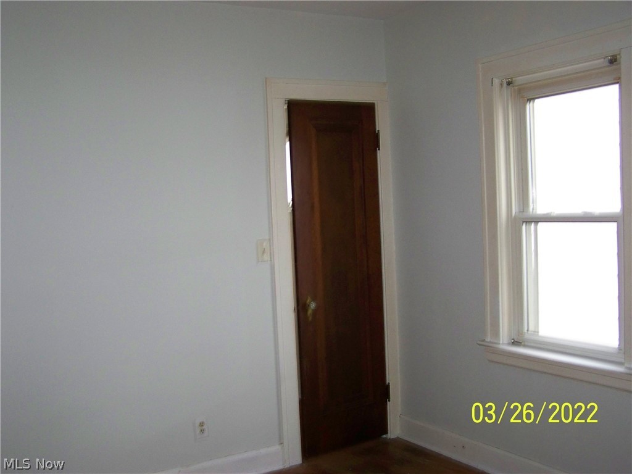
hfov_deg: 49.0
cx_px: 316
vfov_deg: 37.7
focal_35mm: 38
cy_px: 237
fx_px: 694
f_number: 2.8
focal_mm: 6.3
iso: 200
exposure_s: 1/30
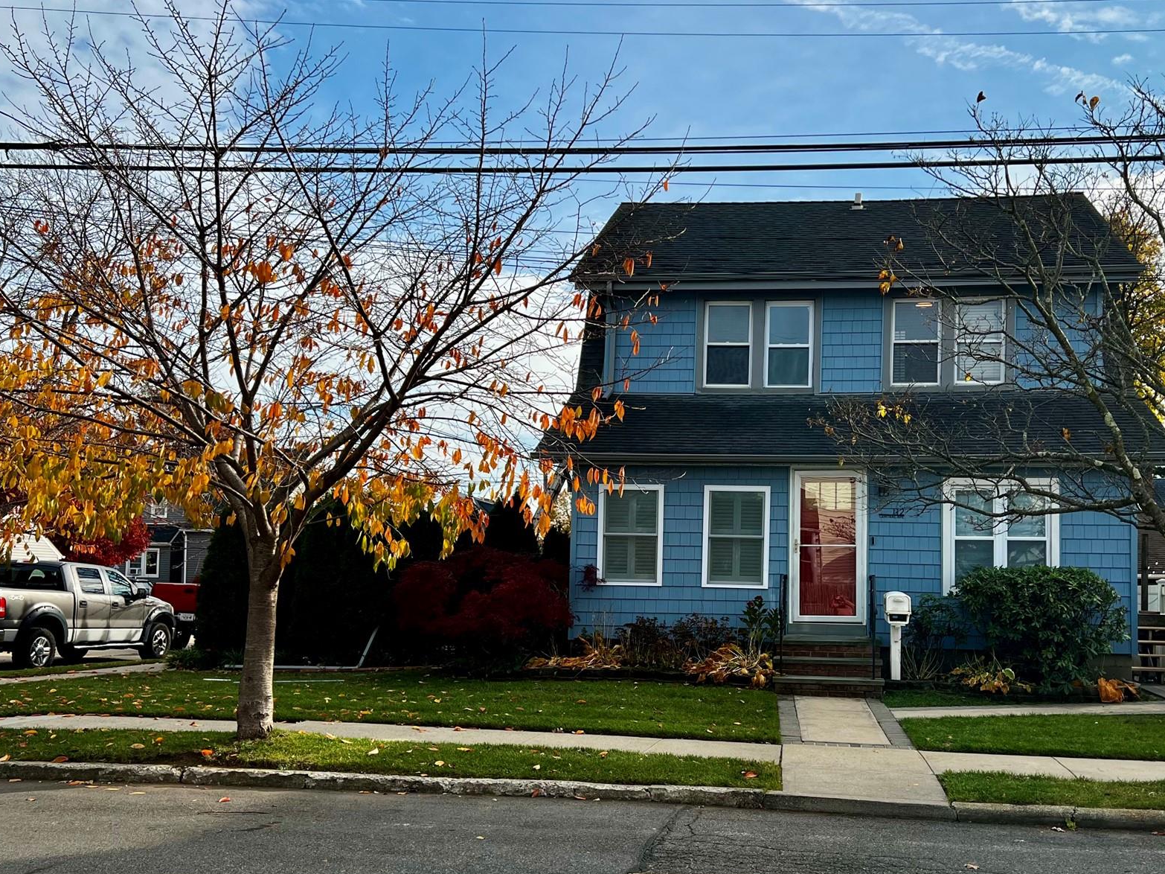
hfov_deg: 53.5
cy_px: 523
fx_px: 1144
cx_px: 705
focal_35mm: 34
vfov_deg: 41.6
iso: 50
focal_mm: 5.7
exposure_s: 1/2632
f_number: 1.5
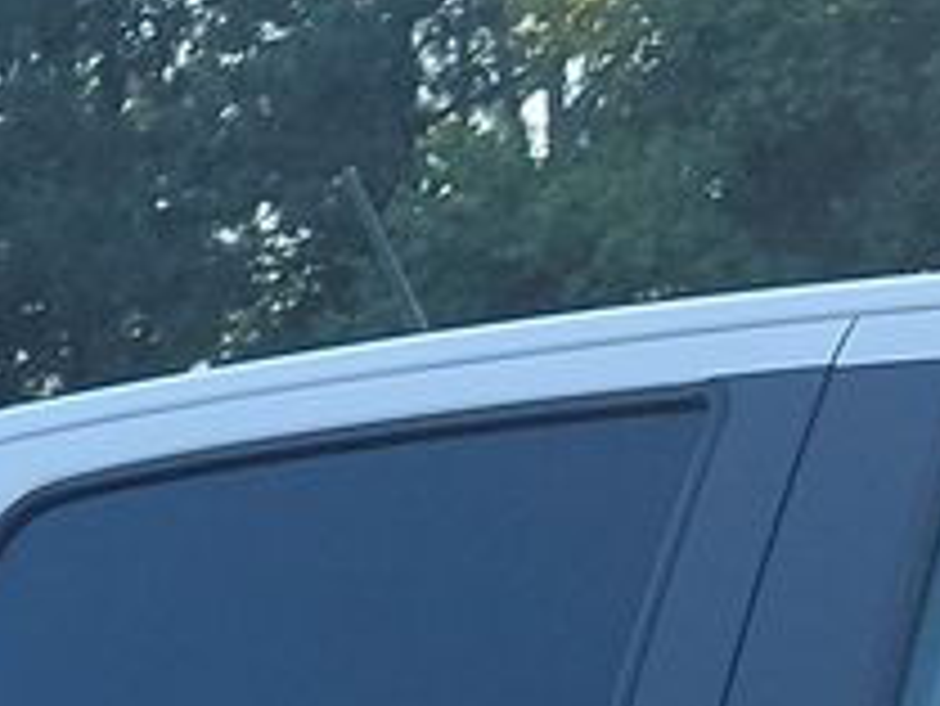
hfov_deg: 9.3
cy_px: 2361
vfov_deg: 7.0
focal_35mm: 184
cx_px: -1480
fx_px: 4999
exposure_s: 1/229
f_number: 1.8
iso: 50
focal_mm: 6.7
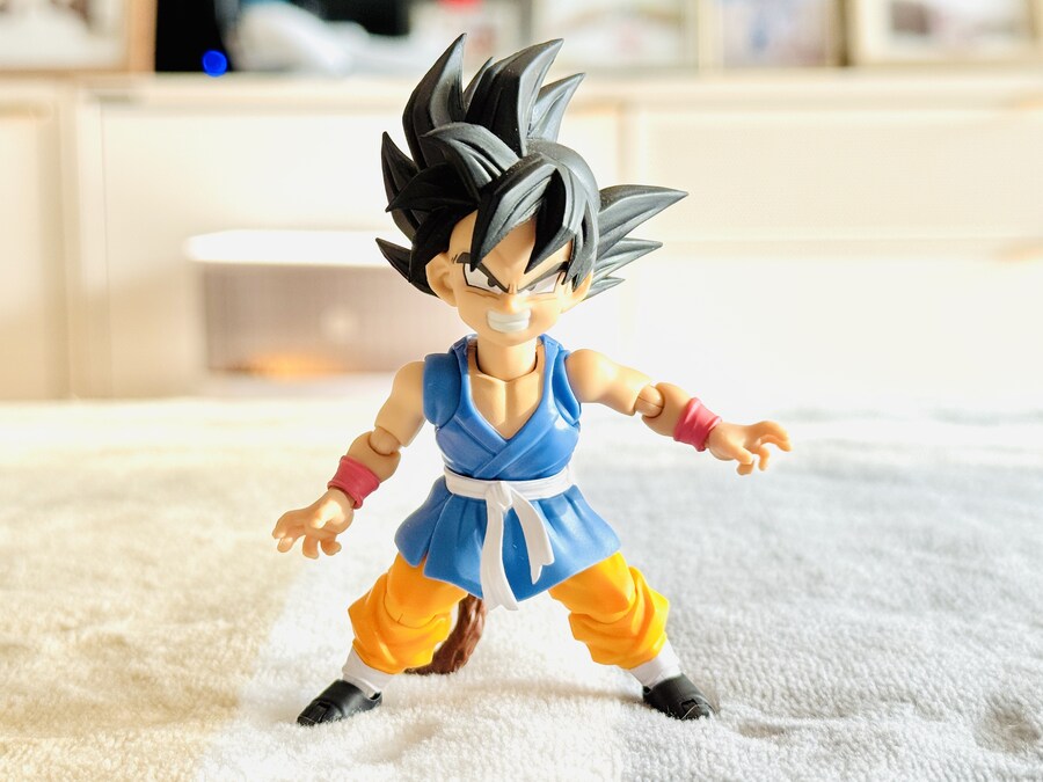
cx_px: 522
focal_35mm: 48
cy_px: 391
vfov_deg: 30.3
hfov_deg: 39.7
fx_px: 1446
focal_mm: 6.76
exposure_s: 1/121
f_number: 1.78
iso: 50
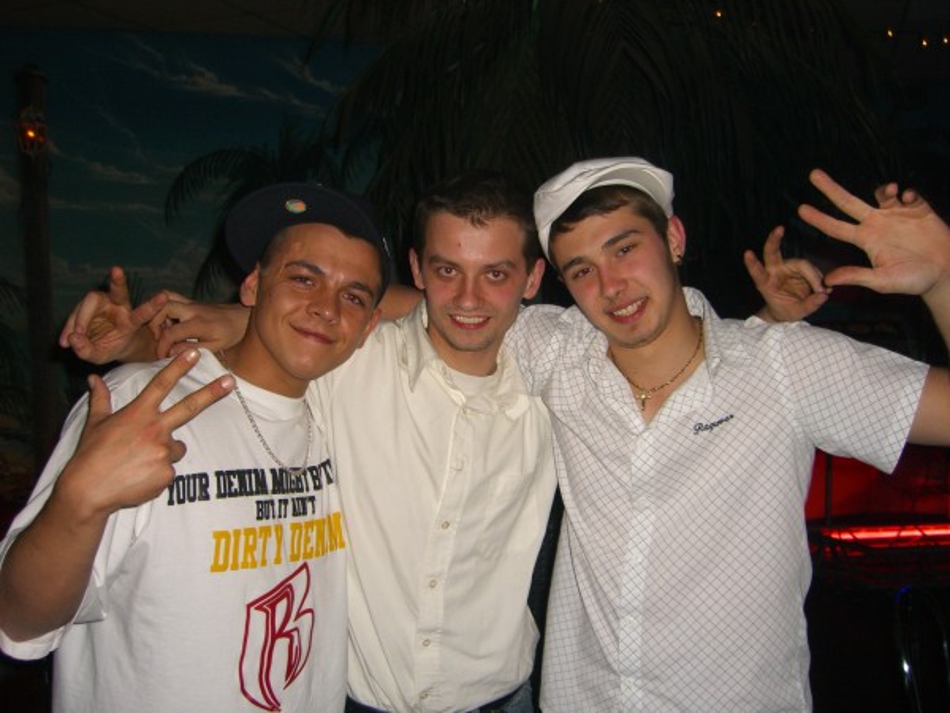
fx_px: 1043
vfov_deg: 37.7
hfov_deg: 49.0
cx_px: 475
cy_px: 356
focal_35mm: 38
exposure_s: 1/60
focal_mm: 7.9
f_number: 2.8
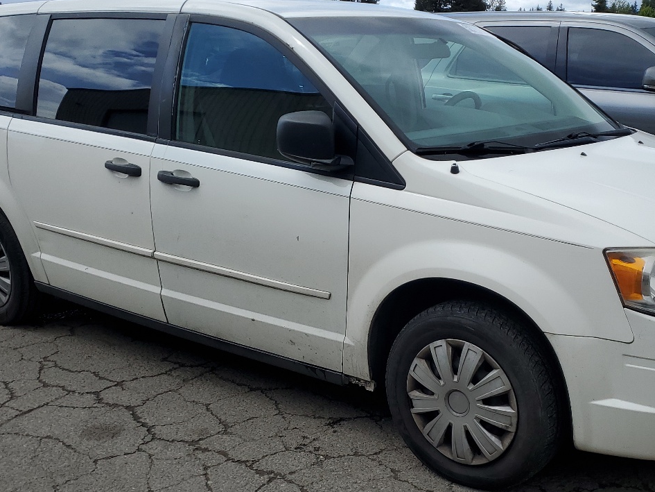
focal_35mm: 44
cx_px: 394
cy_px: 261
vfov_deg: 32.9
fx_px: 833
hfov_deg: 42.7
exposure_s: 1/3333
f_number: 1.5
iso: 50
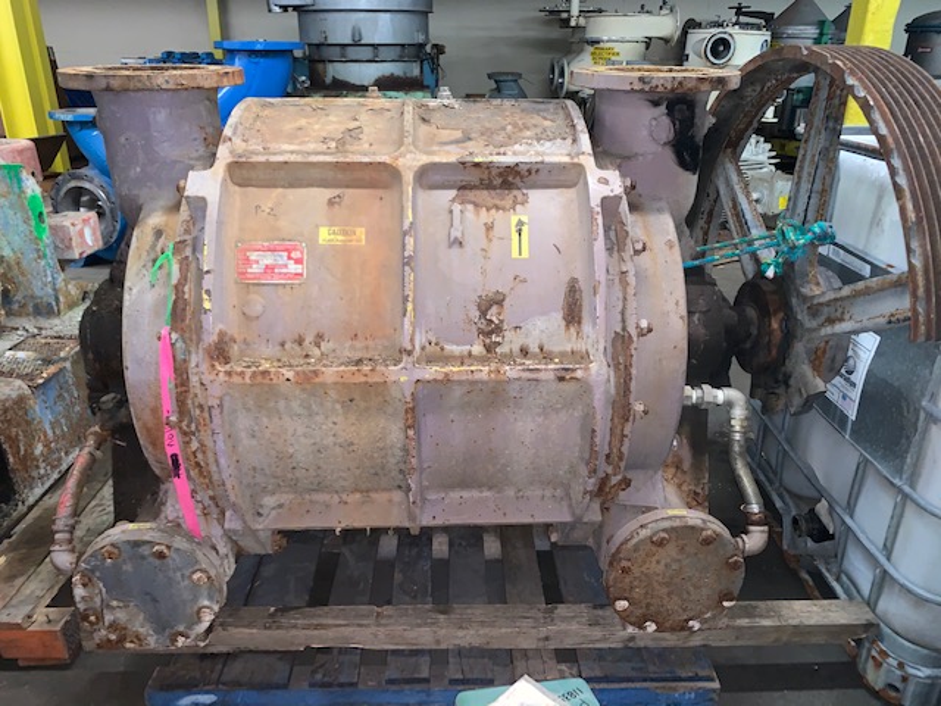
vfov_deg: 53.1
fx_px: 707
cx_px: 470
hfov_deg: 67.3
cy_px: 353
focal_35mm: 26
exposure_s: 1/9
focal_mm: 4.25
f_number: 1.8
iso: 160
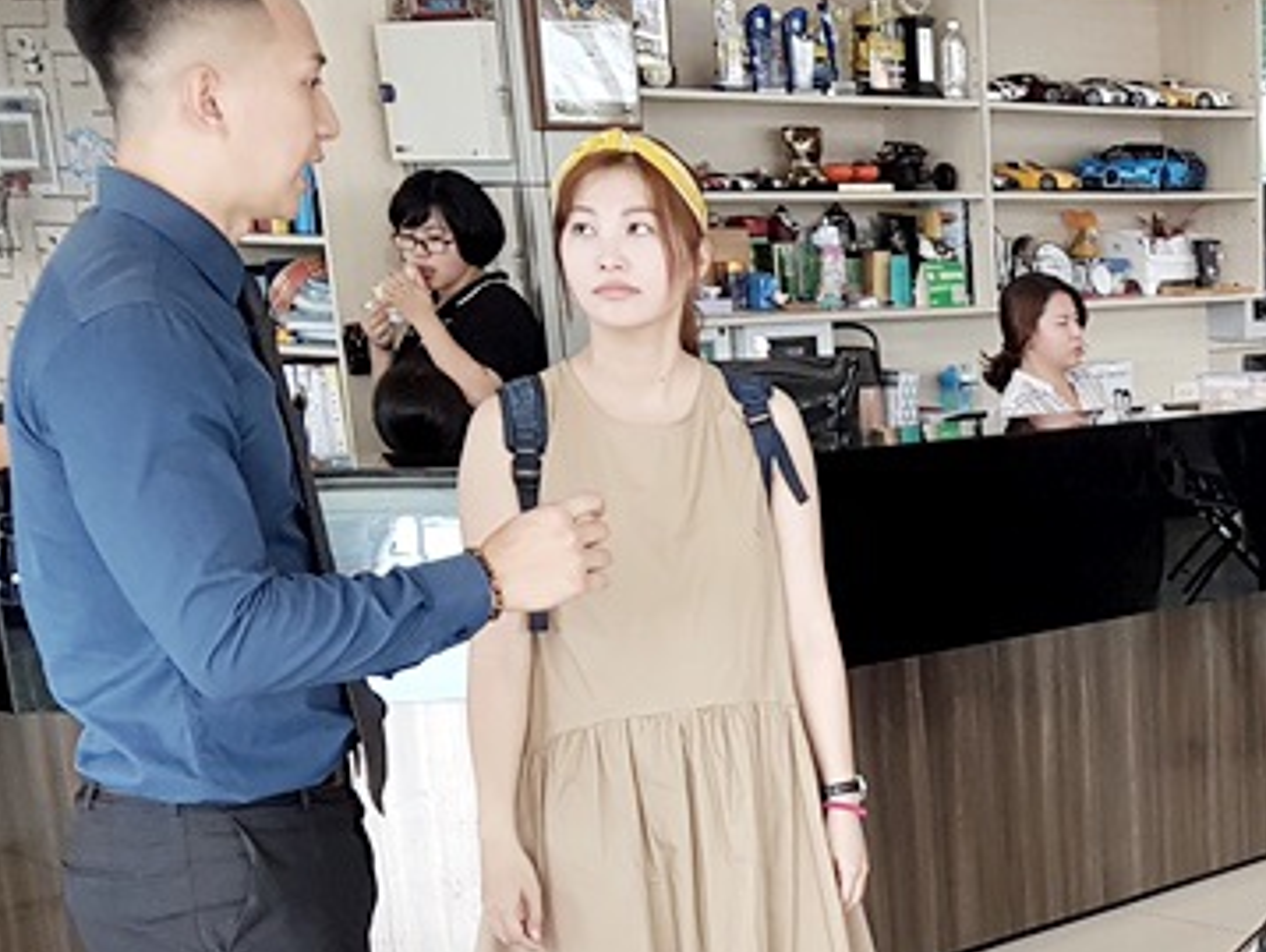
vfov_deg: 20.5
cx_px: 1482
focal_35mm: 69
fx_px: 2525
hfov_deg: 25.5
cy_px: 996
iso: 80
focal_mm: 4.2
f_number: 1.7
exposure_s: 1/120
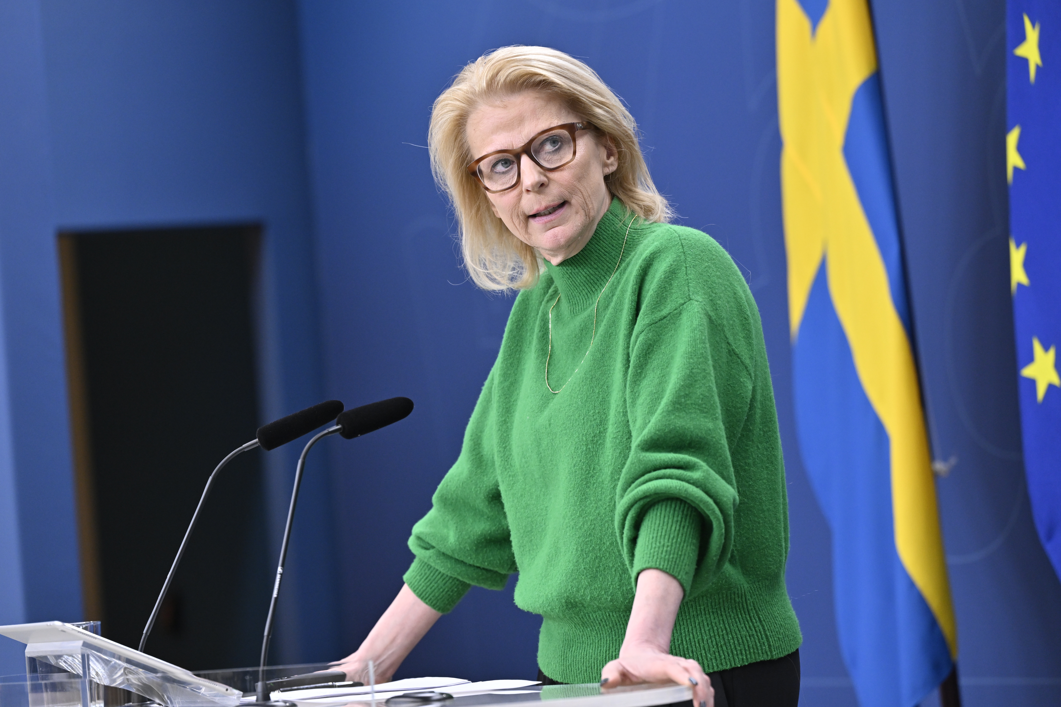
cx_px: 530
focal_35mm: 130
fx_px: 3831
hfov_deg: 15.8
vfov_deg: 10.5
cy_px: 354
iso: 1600
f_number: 4
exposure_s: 1/250
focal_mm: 130
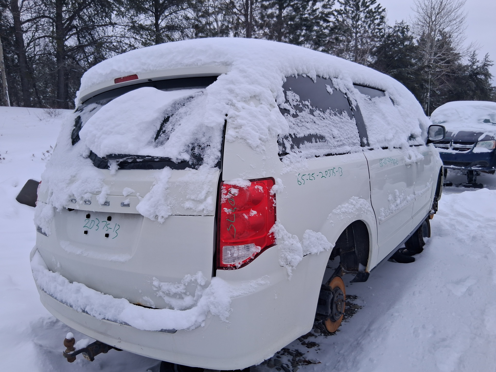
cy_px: 186
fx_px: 373
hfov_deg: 67.3
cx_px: 248
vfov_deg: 53.1
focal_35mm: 26
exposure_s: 1/140
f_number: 1.8
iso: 25
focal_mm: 3.98
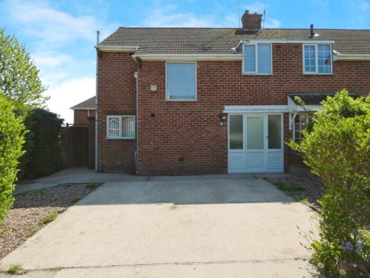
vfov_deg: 66.0
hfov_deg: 81.7
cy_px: 139
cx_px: 185
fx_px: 214
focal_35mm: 20
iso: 80
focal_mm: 3.6
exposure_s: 1/800
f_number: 3.2
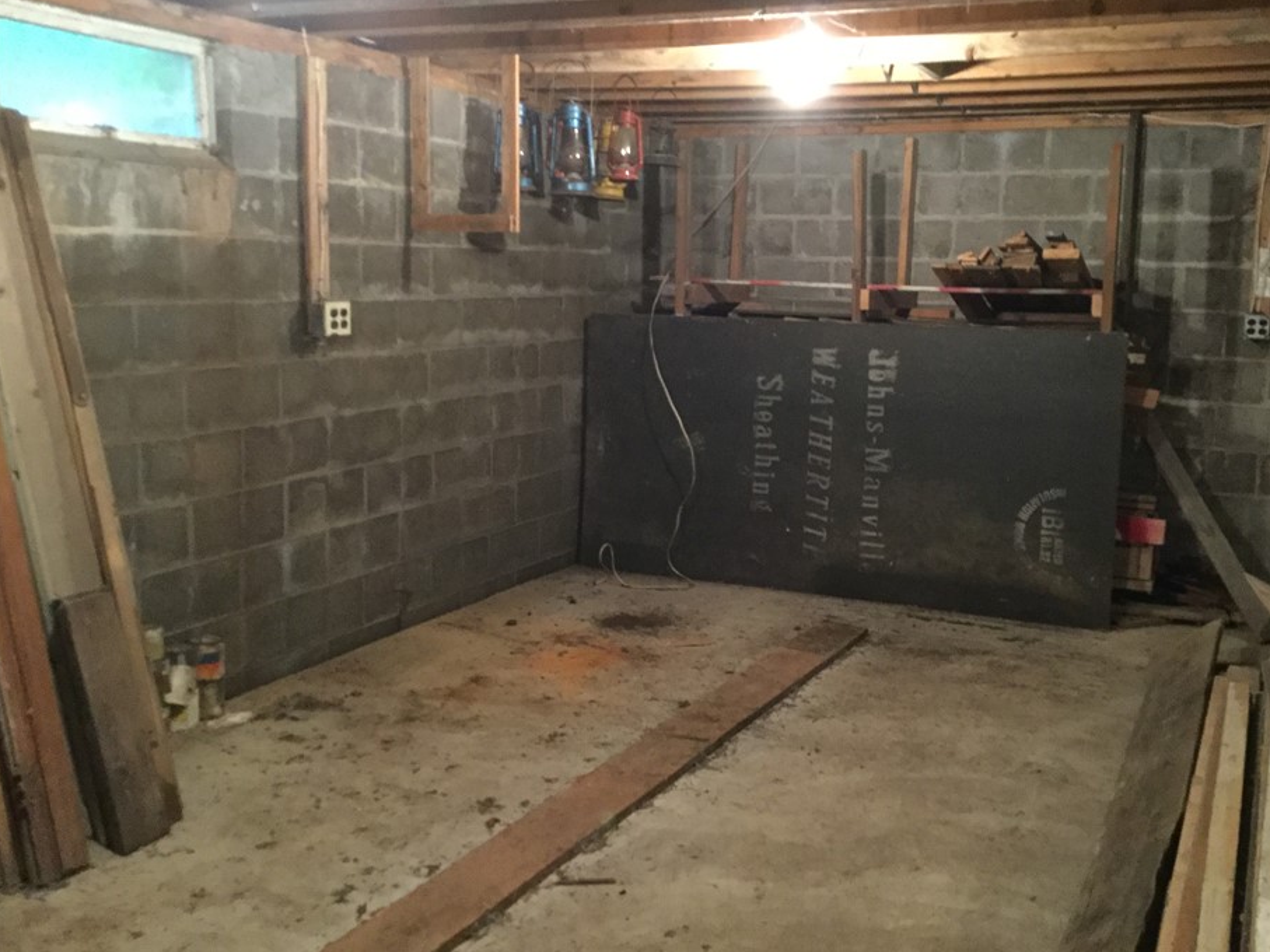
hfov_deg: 52.5
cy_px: 437
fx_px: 1284
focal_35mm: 35
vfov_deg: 40.7
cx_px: 711
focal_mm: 3.3
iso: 500
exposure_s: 1/15
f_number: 2.4
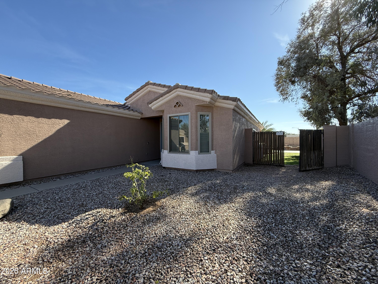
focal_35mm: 14
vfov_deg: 85.7
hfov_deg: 102.1
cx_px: 189
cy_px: 142
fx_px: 153
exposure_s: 1/734
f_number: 2.2
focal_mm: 2.22
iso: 64
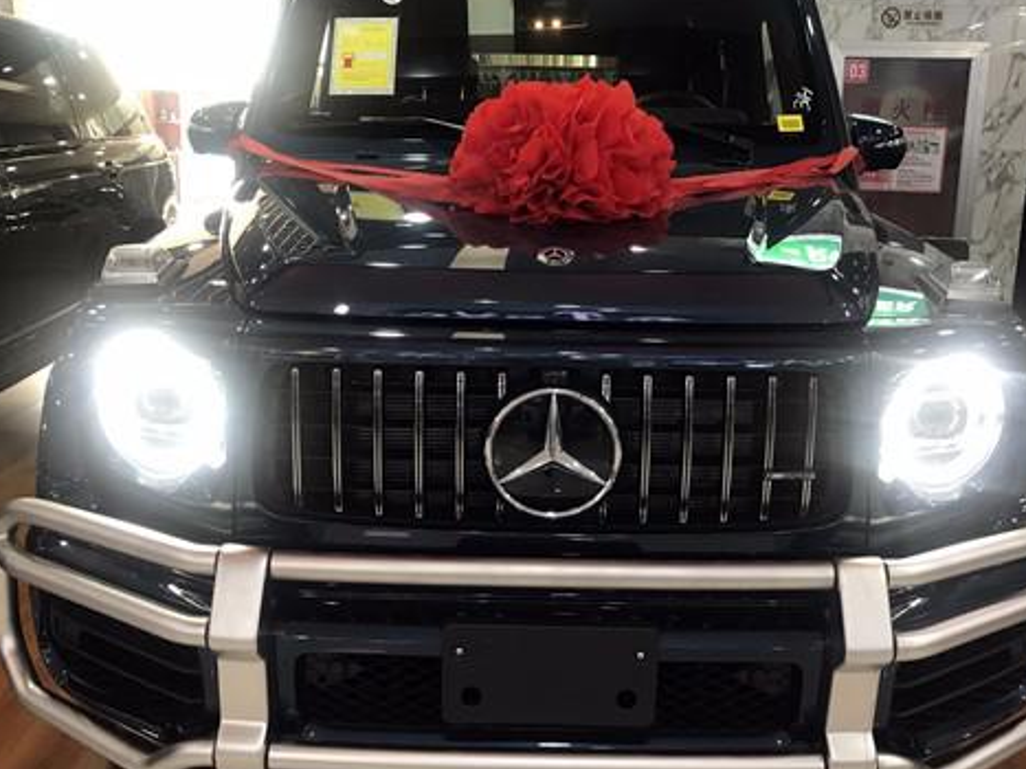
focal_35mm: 33
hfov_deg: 55.3
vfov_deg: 42.9
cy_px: 367
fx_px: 978
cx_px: 534
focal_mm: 3.99
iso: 40
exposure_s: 1/16
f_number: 1.8
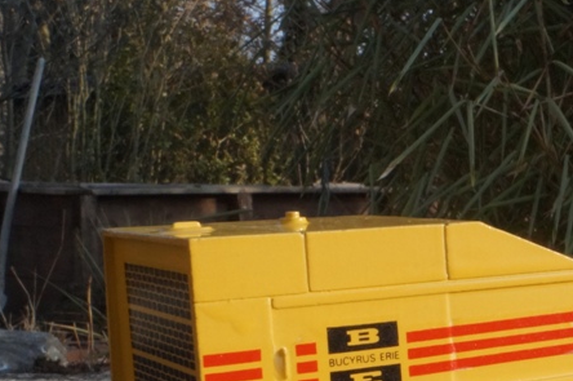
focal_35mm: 78
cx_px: 667
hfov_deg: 23.9
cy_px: 345
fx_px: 1240
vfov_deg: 17.2
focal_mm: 20
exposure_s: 1/60
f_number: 22
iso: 640
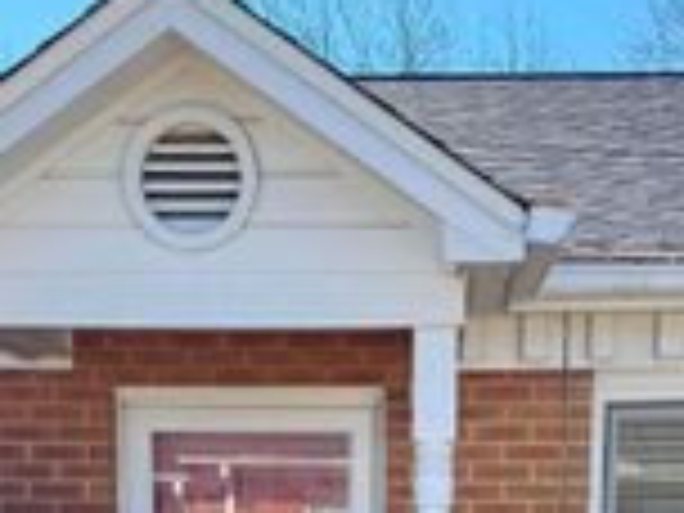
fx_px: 1561
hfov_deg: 24.7
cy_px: 713
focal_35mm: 79
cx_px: 333
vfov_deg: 17.2
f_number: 1.78
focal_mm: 6.76
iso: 100
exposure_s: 1/1949
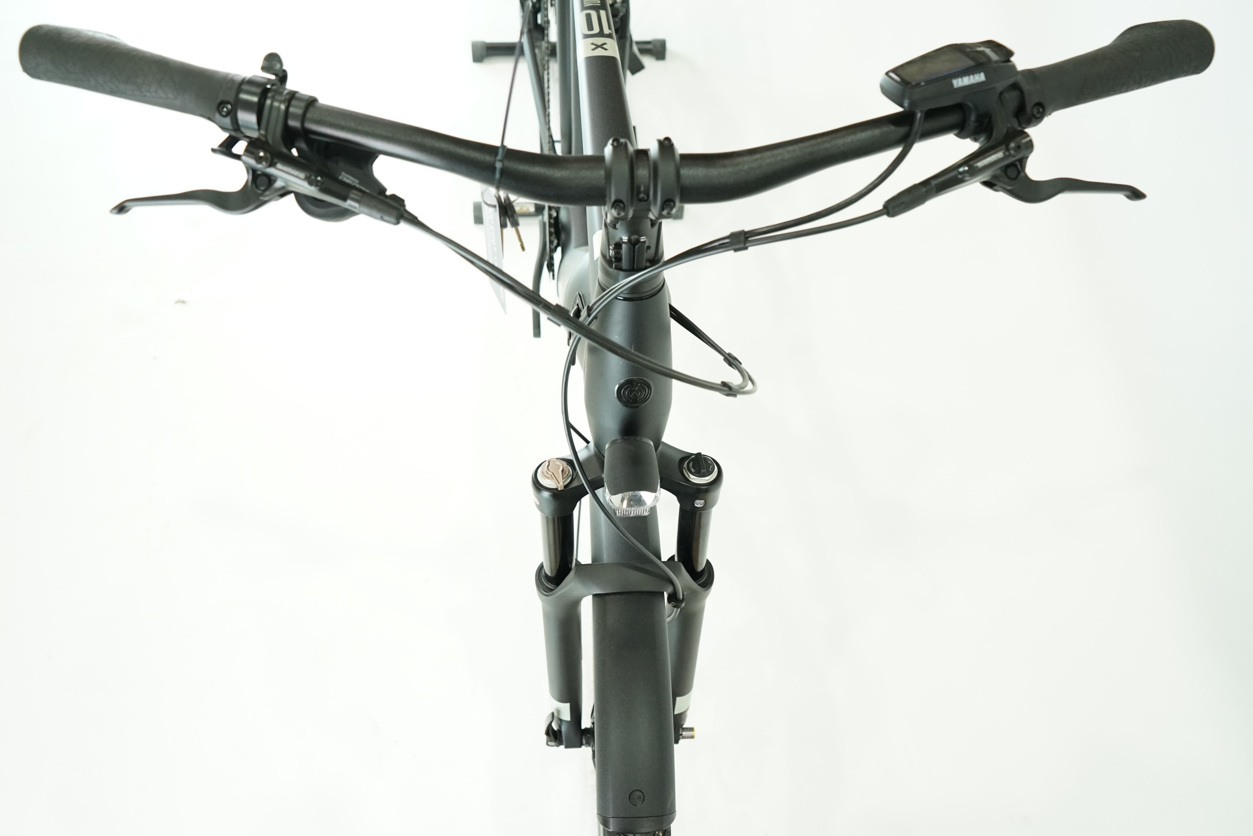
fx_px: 974
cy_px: 418
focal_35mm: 28
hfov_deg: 65.5
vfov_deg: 46.4
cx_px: 626
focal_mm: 28
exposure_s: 1/200
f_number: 5
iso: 2500
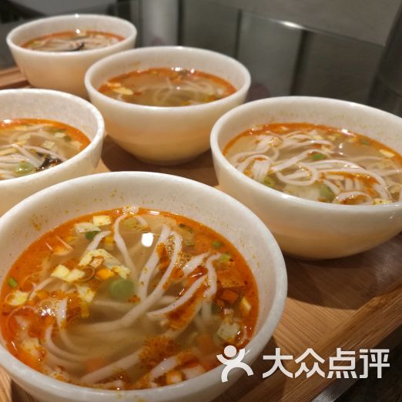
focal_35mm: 32
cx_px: 140
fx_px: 420
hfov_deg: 50.4
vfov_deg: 51.1
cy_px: 201
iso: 160
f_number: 2
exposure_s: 1/33.3
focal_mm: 4.04
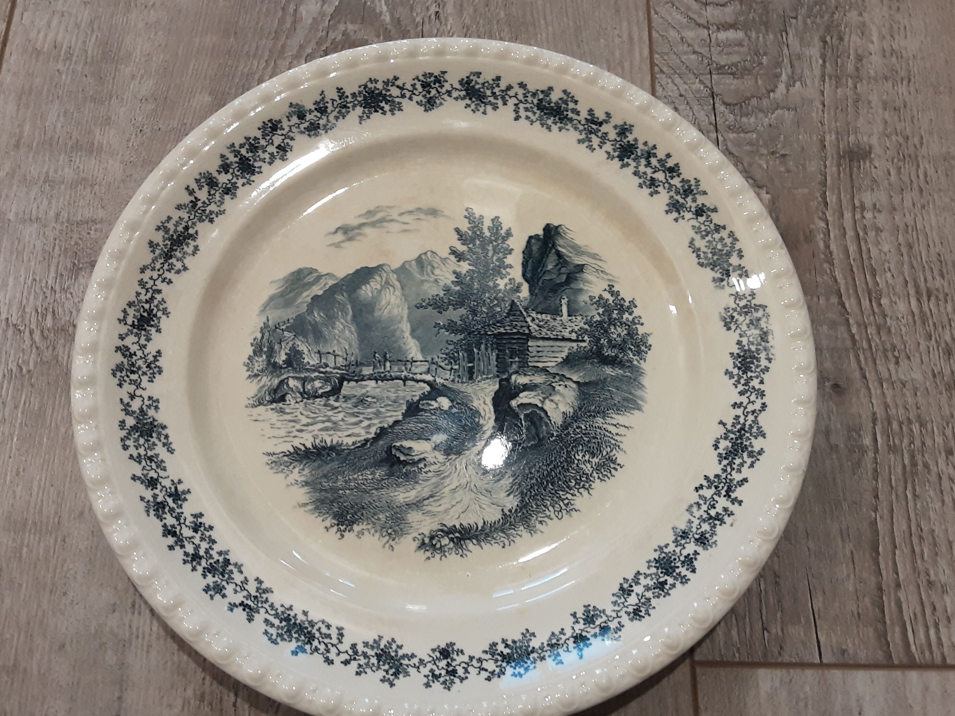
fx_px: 855
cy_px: 377
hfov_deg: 58.3
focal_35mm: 31
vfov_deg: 45.4
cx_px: 454
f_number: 1.9
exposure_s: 1/33
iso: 125
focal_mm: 2.9
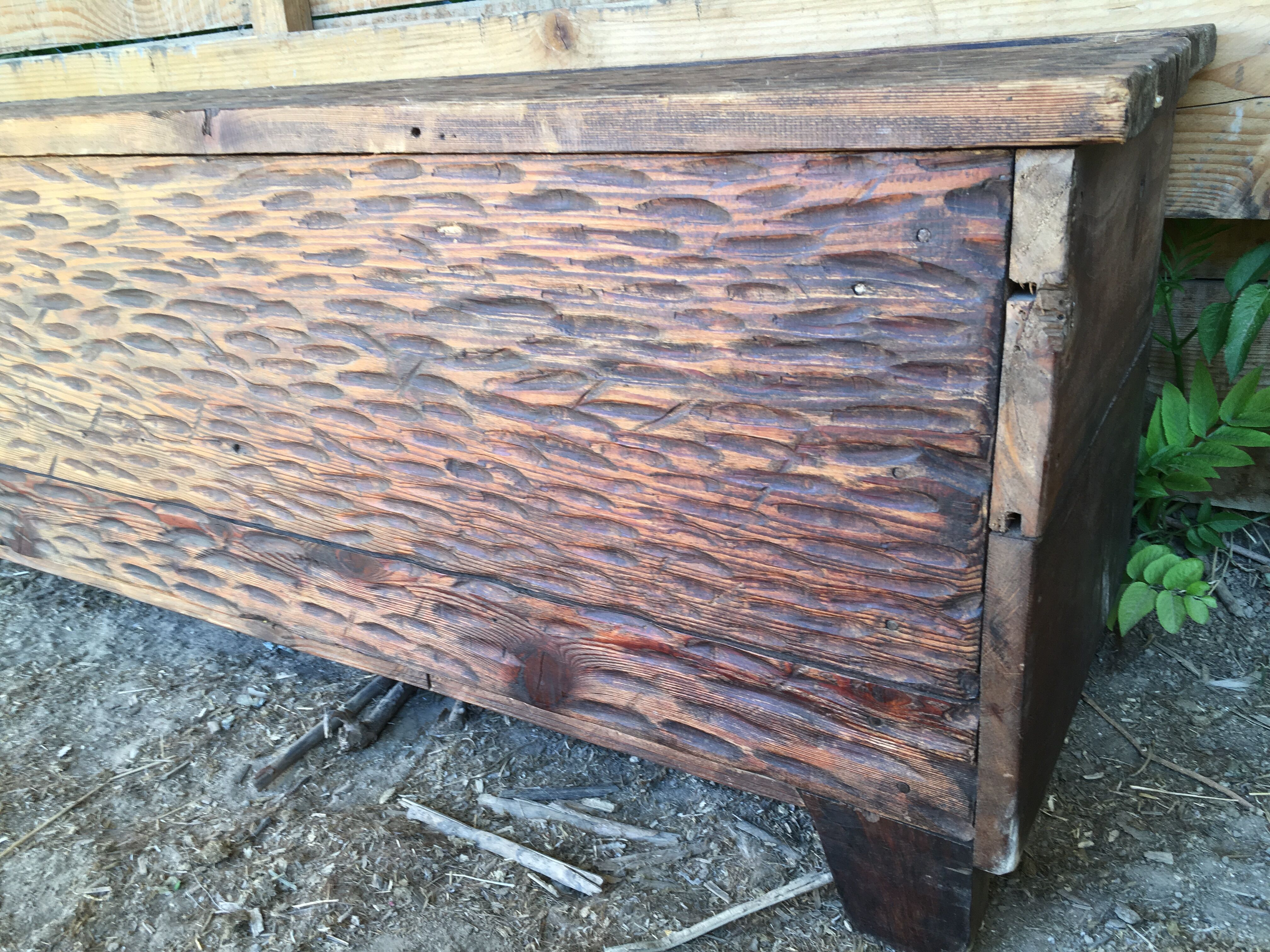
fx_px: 1064
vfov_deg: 48.2
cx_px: 635
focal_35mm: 29
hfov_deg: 61.7
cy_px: 476
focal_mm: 4.15
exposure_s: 1/50
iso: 32
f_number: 2.2
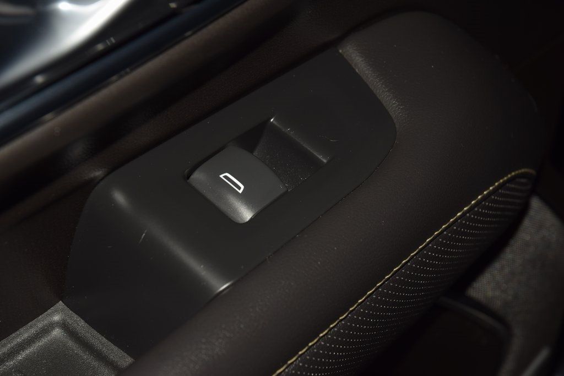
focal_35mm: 105
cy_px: 188
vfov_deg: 13.0
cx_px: 282
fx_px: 1645
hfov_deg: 19.5
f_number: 8
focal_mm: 70
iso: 100
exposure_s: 1/125
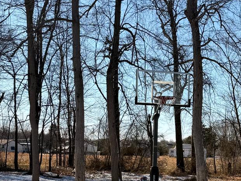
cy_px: 184
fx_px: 550
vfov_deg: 18.2
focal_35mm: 79
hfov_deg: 24.5
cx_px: 174
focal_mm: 6.76
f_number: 1.78
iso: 80
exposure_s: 1/4975
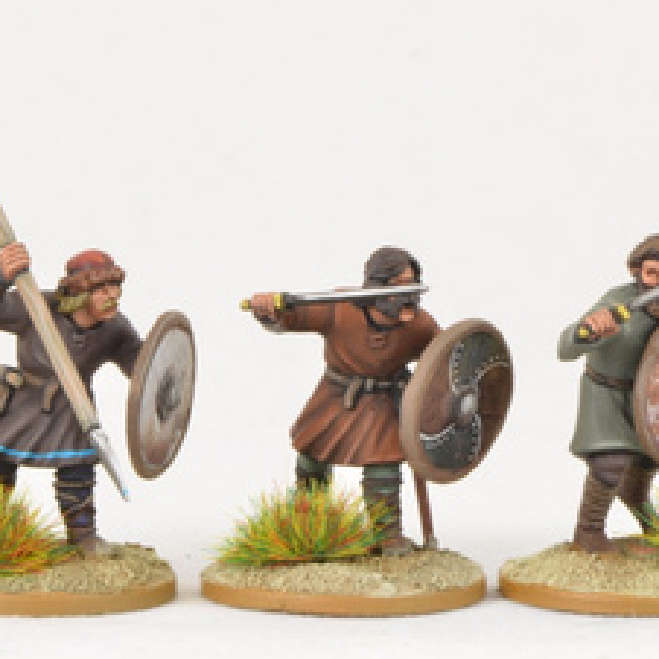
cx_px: 175
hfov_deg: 9.8
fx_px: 3834
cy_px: 356
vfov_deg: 9.8
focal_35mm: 178
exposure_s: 4
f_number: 32
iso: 100
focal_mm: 105
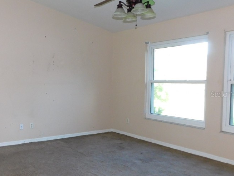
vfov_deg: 39.7
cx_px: 61
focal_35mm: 36
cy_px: 94
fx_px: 243
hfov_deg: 49.5
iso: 200
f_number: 3
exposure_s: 1/30
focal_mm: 4
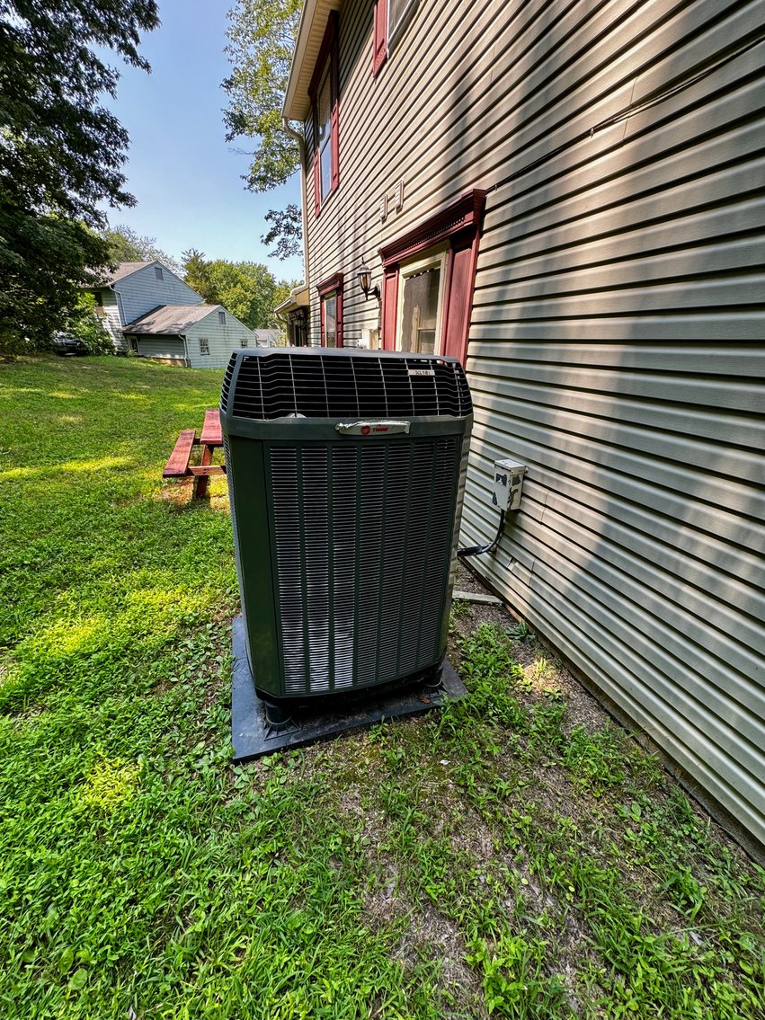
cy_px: 510
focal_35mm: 14
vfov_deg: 102.1
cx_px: 382
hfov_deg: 85.7
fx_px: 413
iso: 40
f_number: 2.2
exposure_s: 1/105
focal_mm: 2.22
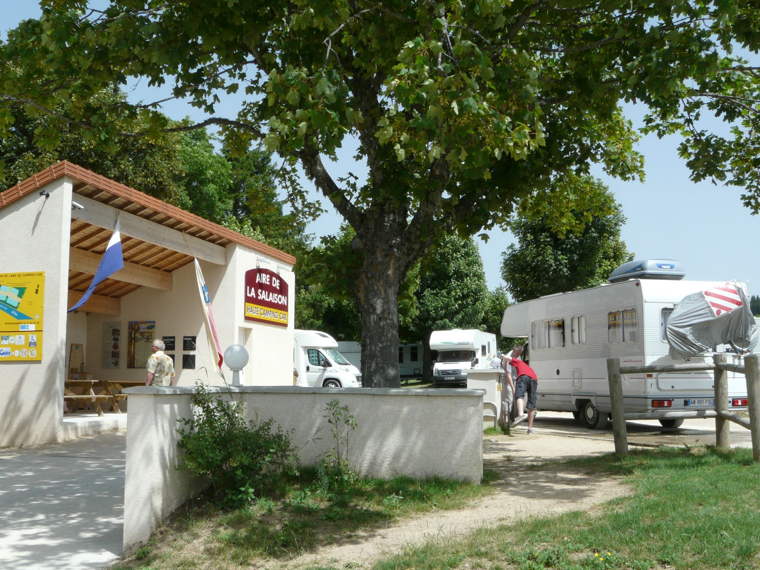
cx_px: 385
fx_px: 834
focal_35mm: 38
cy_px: 306
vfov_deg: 37.7
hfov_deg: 49.0
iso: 100
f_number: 7.1
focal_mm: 5.7
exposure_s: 1/250
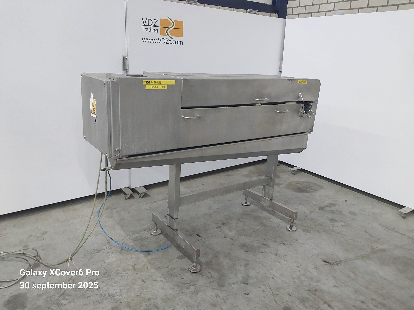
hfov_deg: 65.3
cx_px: 207
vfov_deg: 51.4
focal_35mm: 27
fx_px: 323
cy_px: 155
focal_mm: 4
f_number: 1.8
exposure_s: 1/50
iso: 400
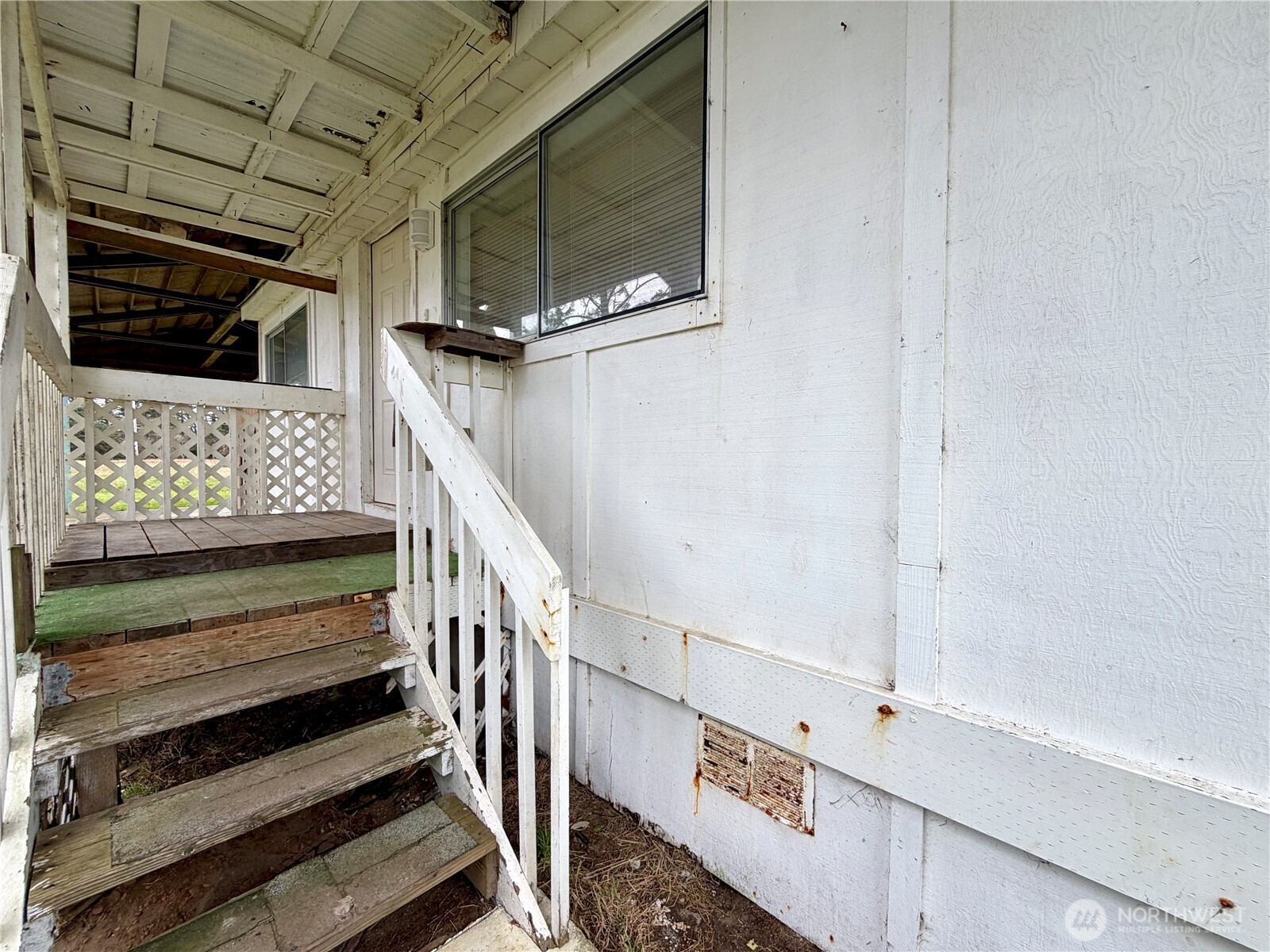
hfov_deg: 102.1
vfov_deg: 85.7
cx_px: 635
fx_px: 514
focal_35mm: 14
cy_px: 476
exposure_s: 1/121
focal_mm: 2.22
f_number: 2.2
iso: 50
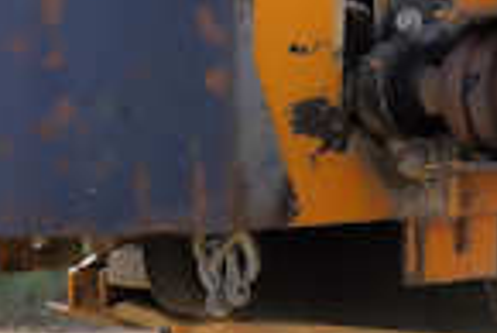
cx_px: 781
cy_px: -160
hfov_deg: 11.4
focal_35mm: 171
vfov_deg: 7.9
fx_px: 2363
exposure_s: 1/400
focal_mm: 11.52
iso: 100
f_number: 4
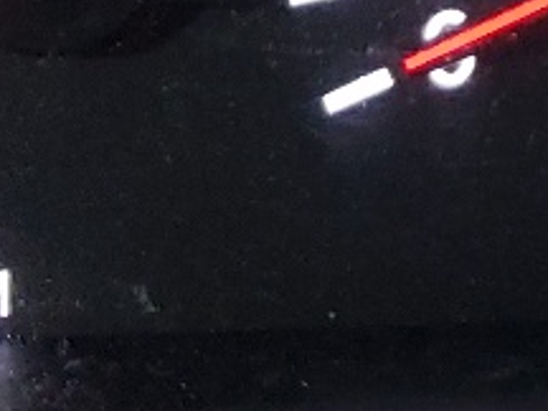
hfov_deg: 9.9
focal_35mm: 193
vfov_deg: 7.5
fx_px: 3055
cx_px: 880
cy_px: -277
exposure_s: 1/30
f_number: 1.5
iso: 277
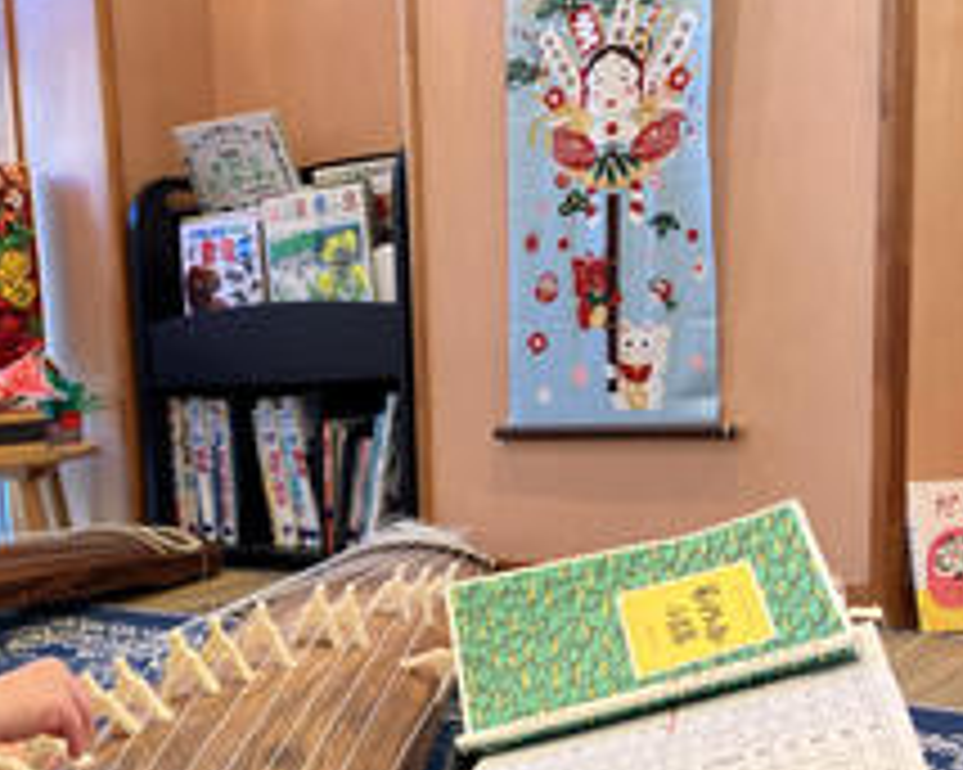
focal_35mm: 51
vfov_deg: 29.0
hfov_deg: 34.9
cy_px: 617
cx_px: 126
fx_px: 1453
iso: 64
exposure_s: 1/50
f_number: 1.8
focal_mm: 3.99
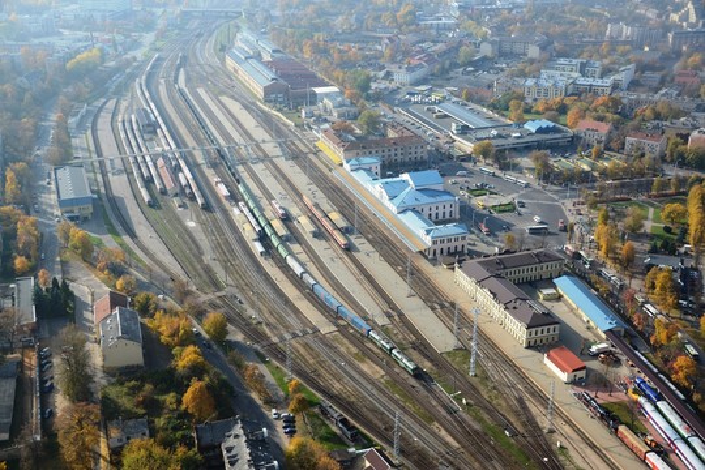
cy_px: 235
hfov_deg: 46.4
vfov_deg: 31.9
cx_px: 352
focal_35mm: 42
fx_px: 822
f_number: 6.3
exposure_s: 1/640
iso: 200
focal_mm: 42
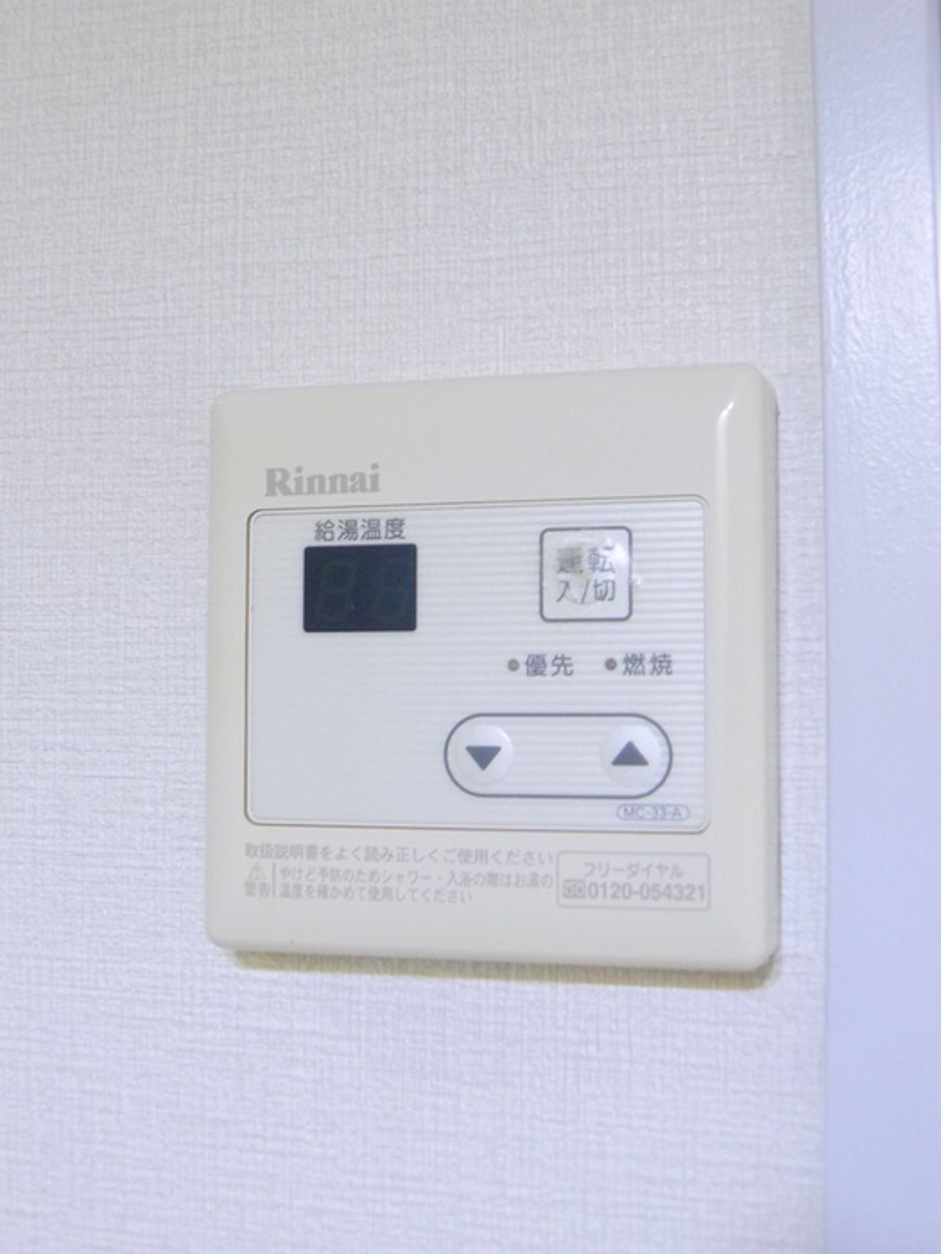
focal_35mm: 70
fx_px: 2537
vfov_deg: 27.8
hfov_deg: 21.0
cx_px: 470
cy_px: 627
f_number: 3
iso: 400
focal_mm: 14.9
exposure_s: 1/30
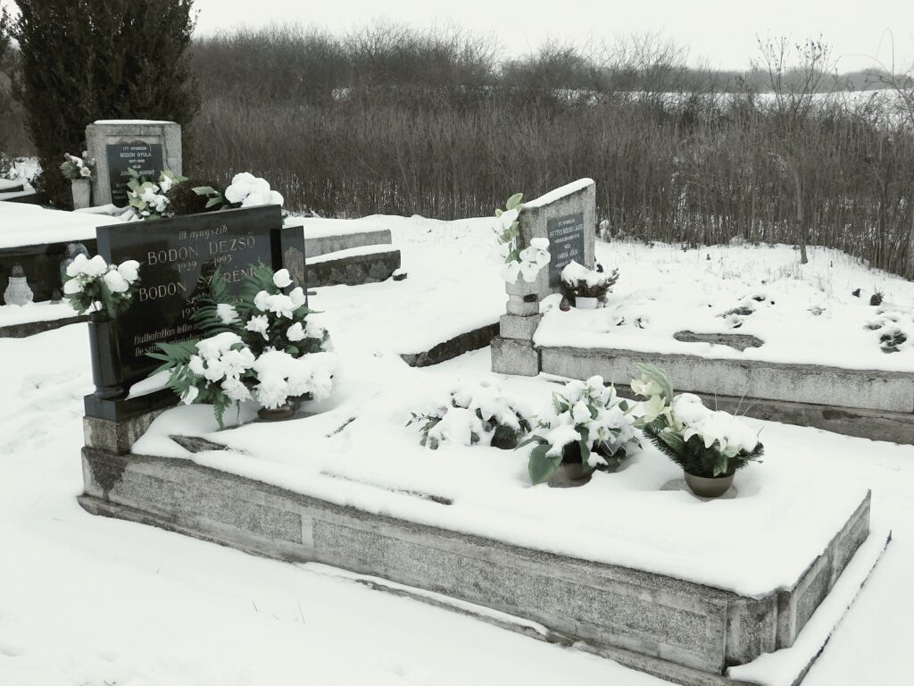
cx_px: 457
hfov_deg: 46.8
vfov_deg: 36.0
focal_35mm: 40
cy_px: 343
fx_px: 1056
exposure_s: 1/80
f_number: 3.6
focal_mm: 7.1
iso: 125
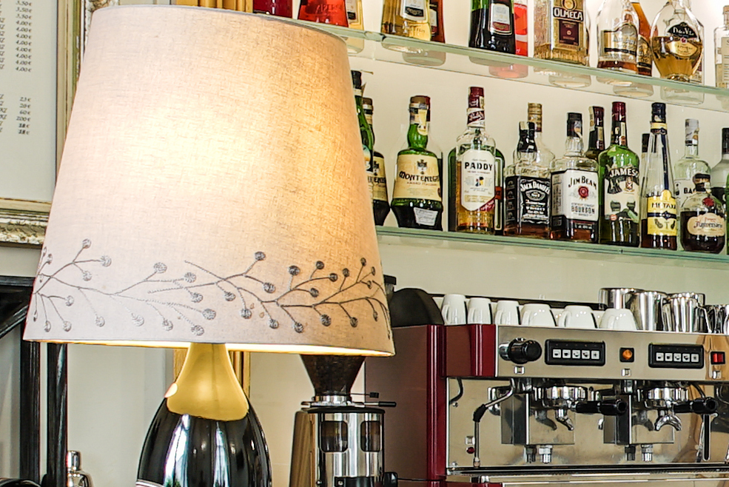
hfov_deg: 19.3
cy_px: 446
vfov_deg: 16.1
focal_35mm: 84
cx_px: 1243
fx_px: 1702
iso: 50
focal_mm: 20
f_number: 7.1
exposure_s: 1.3
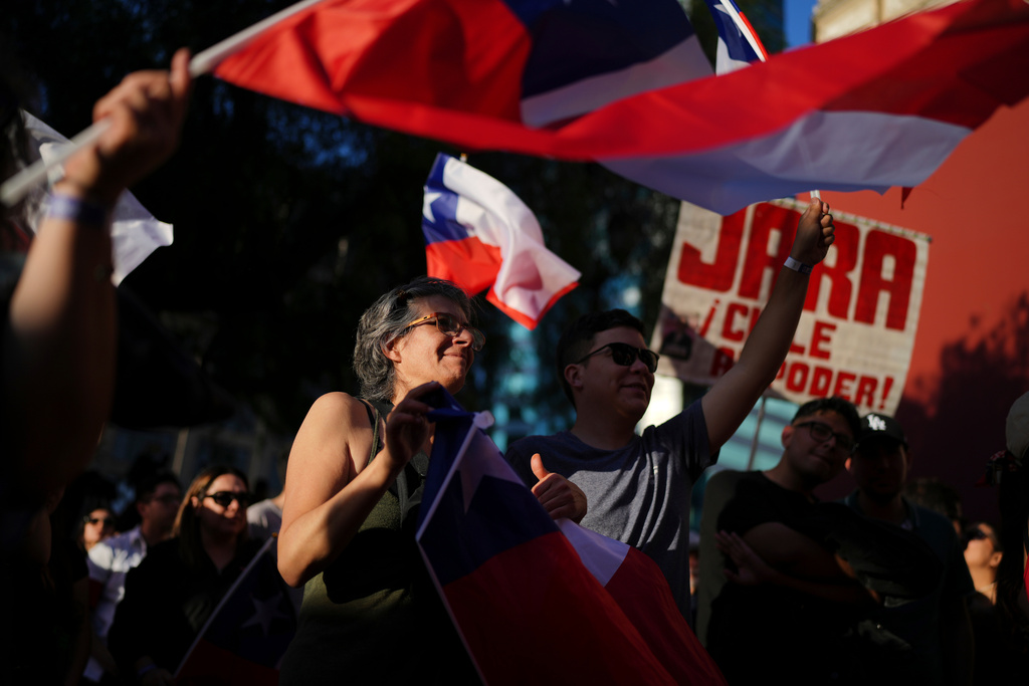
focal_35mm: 35
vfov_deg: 37.9
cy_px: 343
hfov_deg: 54.4
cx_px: 514
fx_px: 1000
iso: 80
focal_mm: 35
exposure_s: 1/5000
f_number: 1.4
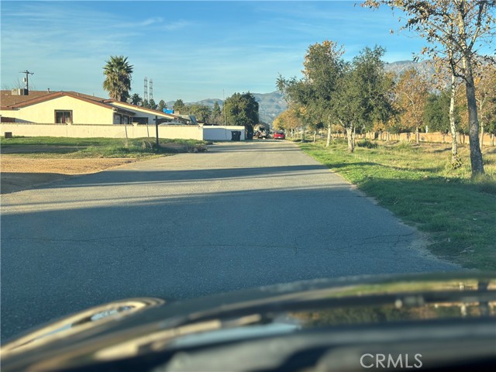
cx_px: 248
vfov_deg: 30.3
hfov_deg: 39.7
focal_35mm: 48
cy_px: 186
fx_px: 688
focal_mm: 6.86
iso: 80
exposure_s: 1/1880
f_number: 1.78
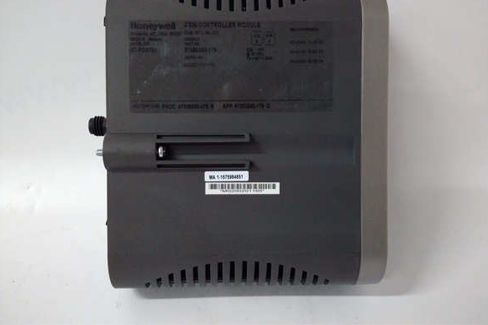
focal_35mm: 29
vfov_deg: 44.8
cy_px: 137
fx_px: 393
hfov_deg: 63.7
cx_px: 249
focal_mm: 3.79
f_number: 2
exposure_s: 1/33
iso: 695
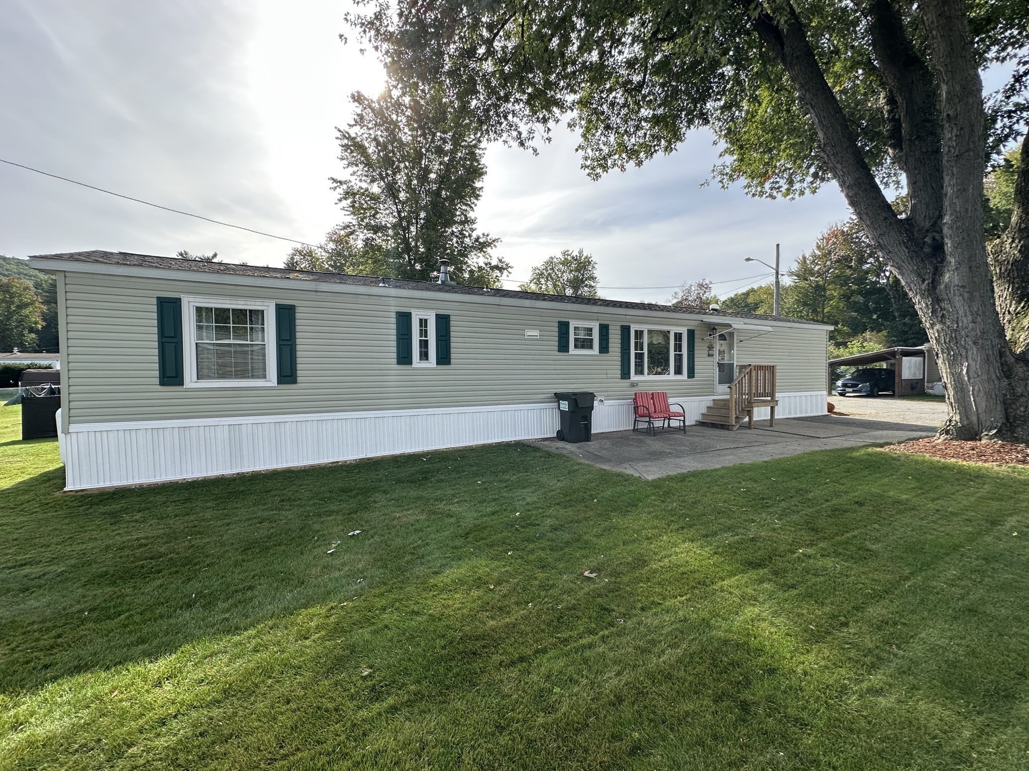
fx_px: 416
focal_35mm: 14
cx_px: 514
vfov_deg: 85.7
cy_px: 386
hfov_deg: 102.1
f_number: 2.2
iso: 50
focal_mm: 2.22
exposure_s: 1/734
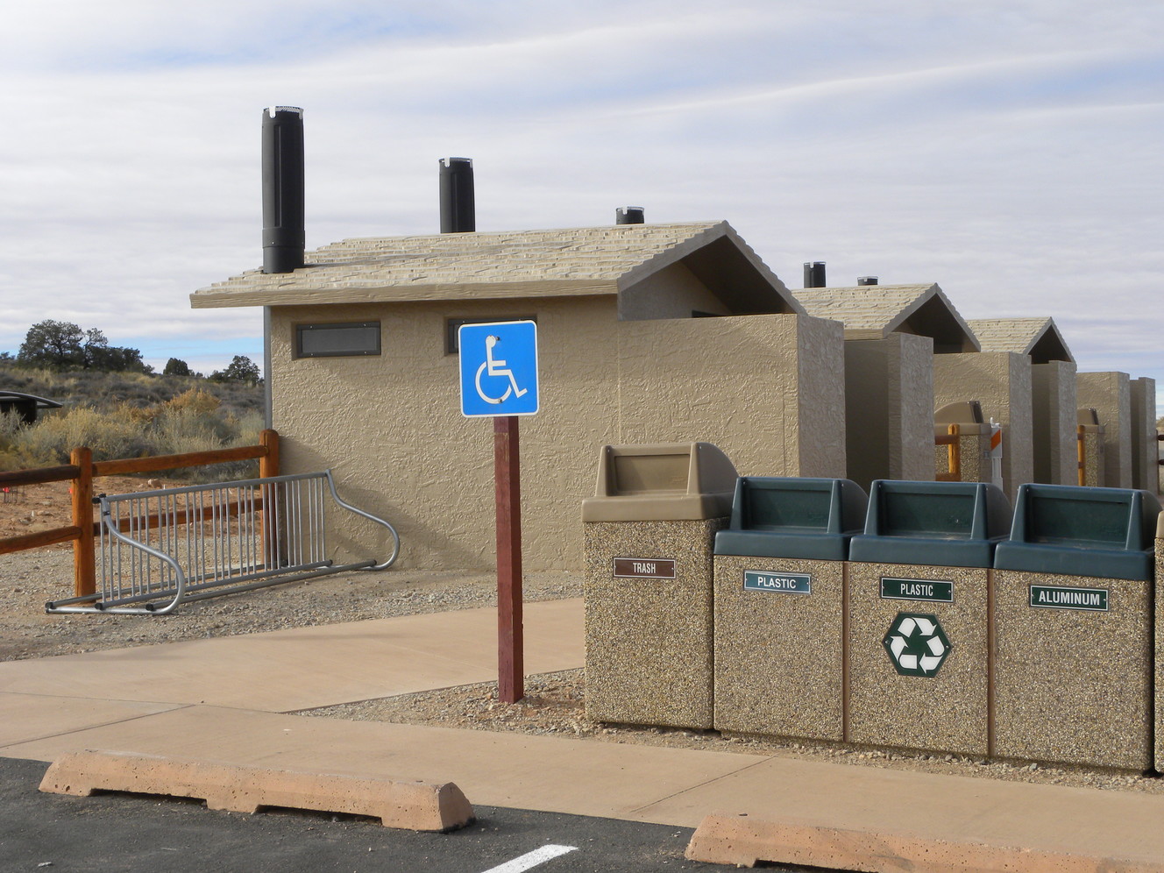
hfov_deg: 29.4
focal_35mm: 66
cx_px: 582
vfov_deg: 22.3
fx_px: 2219
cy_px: 436
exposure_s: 1/251
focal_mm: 11.8
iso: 64
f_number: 5.6
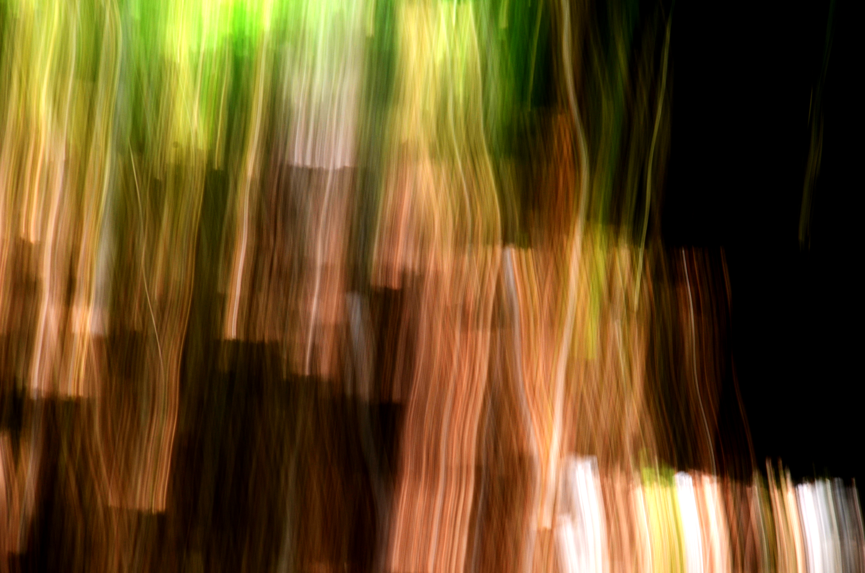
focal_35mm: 300
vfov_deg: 4.6
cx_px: 432
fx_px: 7193
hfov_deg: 6.9
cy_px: 286
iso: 100
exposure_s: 1/2
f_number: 14
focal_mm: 200
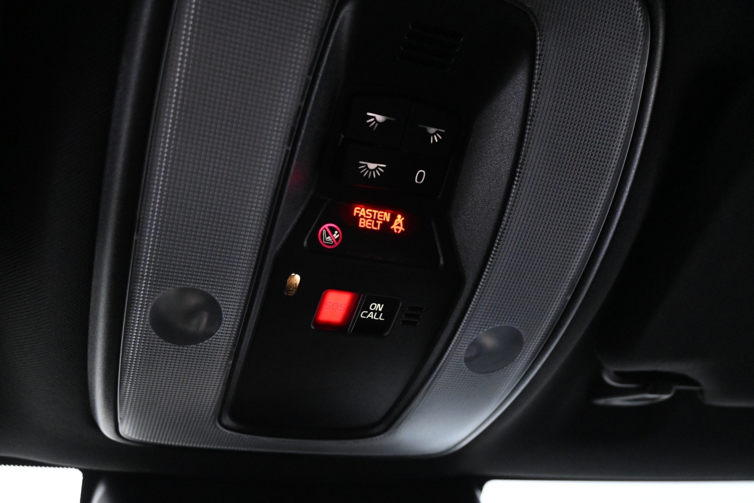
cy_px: 252
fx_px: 644
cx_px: 377
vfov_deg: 42.6
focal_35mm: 31
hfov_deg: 60.7
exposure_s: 1/60
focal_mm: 20.5
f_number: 3.8
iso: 5000
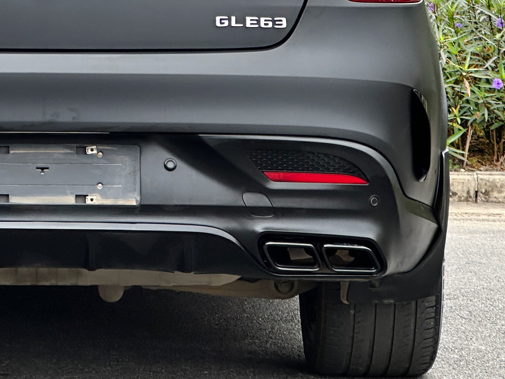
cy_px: -21
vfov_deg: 8.0
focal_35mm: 184
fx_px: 2684
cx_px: 53
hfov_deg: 10.7
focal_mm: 9
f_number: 2.8
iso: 80
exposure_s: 1/99
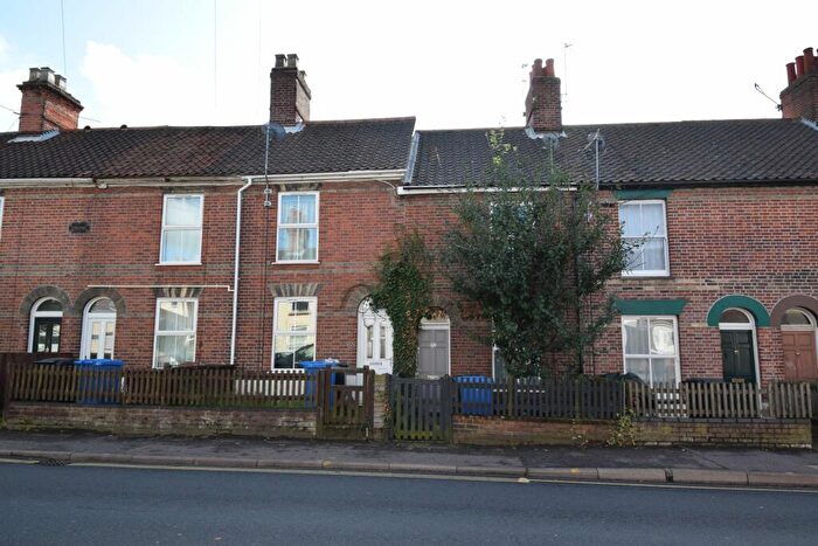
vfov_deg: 53.2
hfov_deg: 73.7
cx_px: 409
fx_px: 545
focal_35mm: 24
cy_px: 273
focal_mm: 16
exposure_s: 1/250
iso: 320
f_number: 8
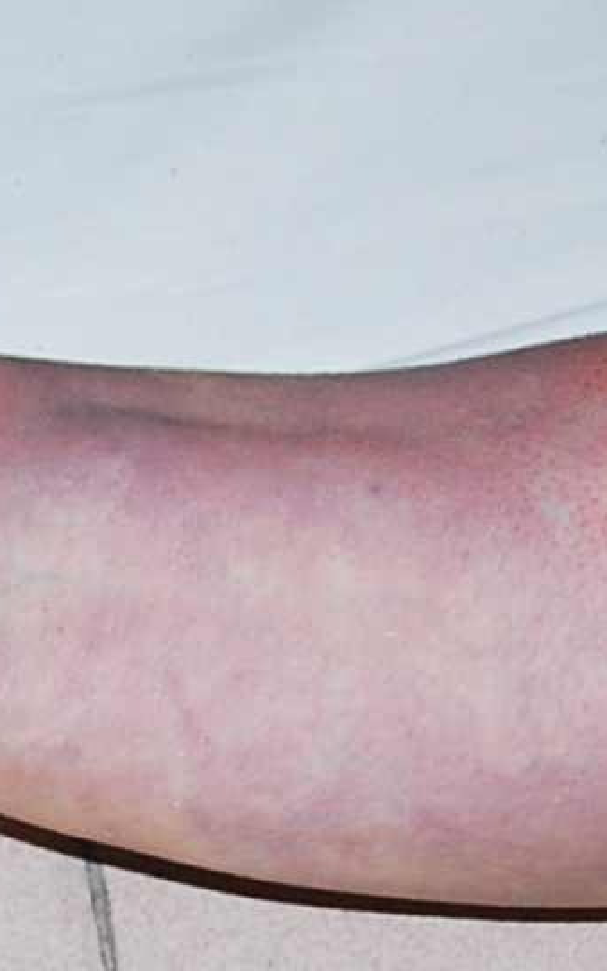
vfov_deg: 9.1
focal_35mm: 229
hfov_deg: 5.7
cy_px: 864
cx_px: -190
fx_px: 6058
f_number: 3.5
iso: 100
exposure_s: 1/60
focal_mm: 28
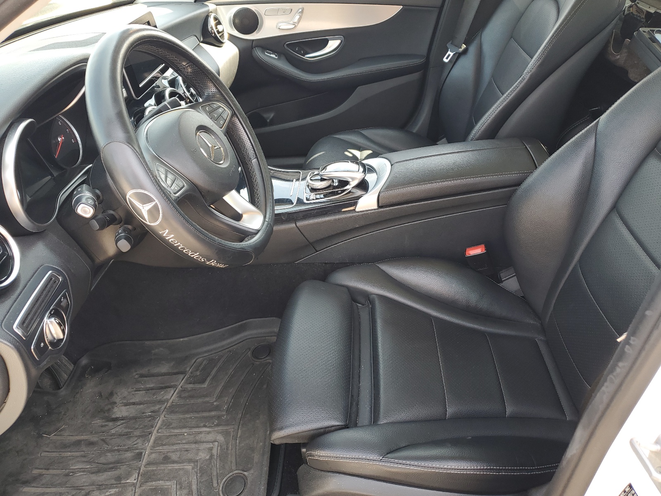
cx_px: 330
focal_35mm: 26
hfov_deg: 67.3
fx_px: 496
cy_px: 248
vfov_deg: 53.1
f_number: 1.5
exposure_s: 1/109
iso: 50
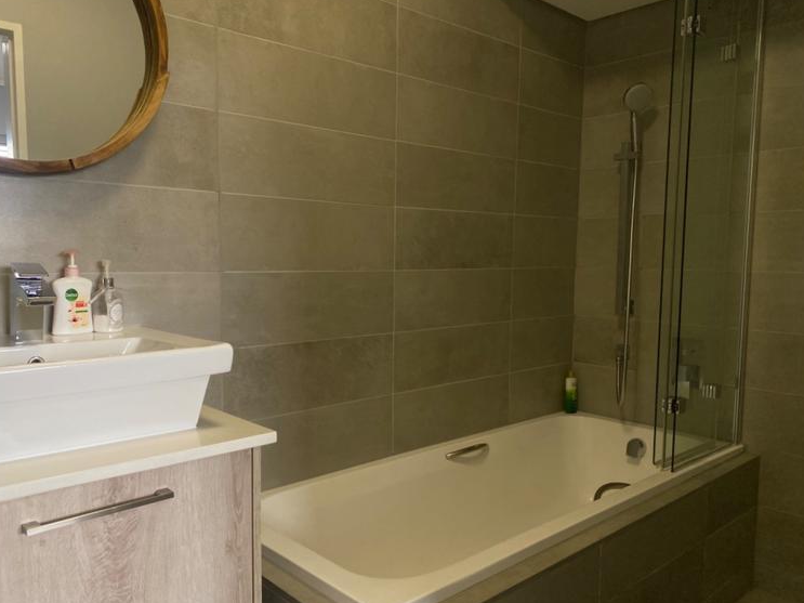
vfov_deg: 49.7
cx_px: 386
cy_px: 310
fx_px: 650
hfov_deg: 63.4
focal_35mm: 28
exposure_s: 1/203
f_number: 1.8
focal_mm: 4.25
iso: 32
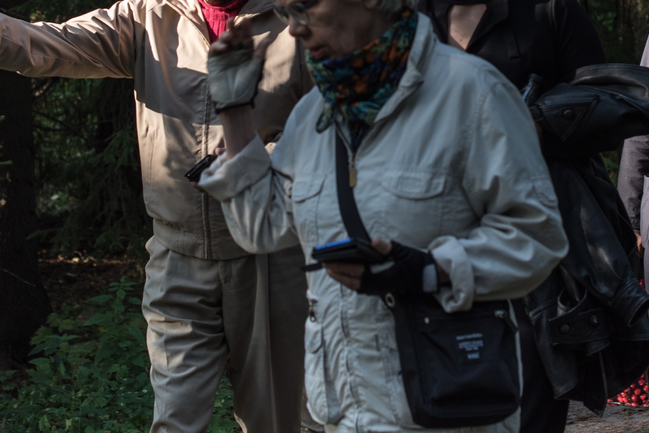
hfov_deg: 20.6
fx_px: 1785
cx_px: 388
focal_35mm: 99
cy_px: 6
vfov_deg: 13.7
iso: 160
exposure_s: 1/200
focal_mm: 50
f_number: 4
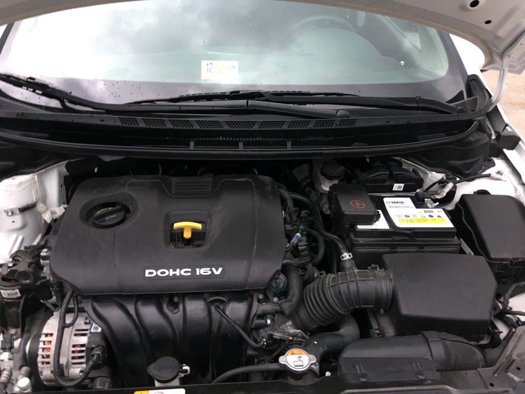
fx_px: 440
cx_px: 262
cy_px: 197
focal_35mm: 29
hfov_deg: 61.7
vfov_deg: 48.2
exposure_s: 1/40
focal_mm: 4.15
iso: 25
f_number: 2.2
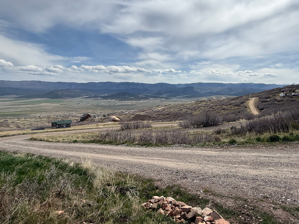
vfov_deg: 65.8
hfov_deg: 80.1
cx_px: 189
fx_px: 173
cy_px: 98
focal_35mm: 20
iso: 50
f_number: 2.2
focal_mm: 2.22
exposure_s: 1/4425
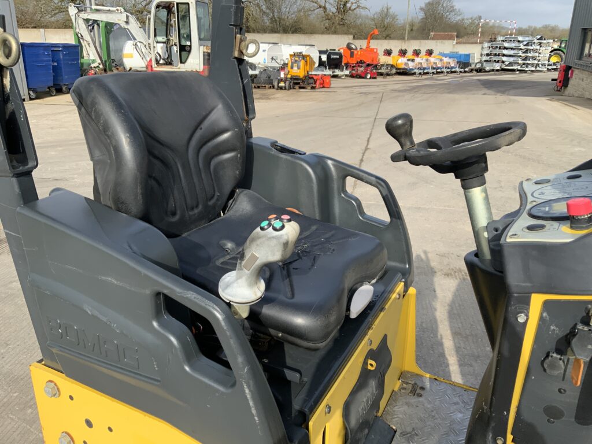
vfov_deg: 48.2
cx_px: 296
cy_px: 222
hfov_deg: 61.7
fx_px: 496
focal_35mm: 29
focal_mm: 3
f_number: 1.8
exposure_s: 1/1121
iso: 16
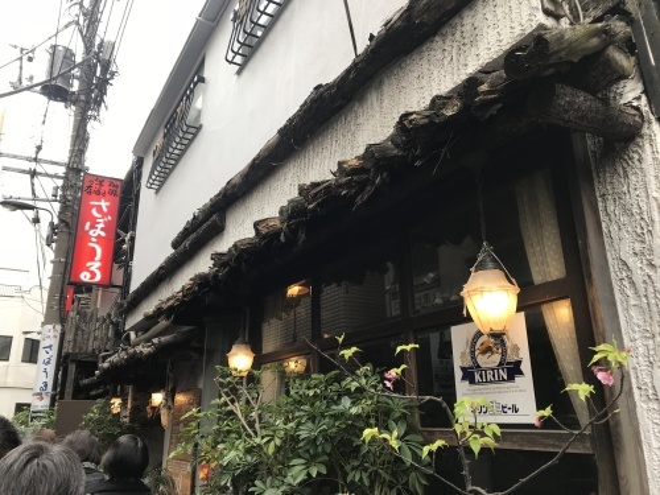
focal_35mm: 28
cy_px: 248
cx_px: 330
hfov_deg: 63.4
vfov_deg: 49.7
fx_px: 534
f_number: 1.8
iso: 20
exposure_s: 1/120
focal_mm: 3.99
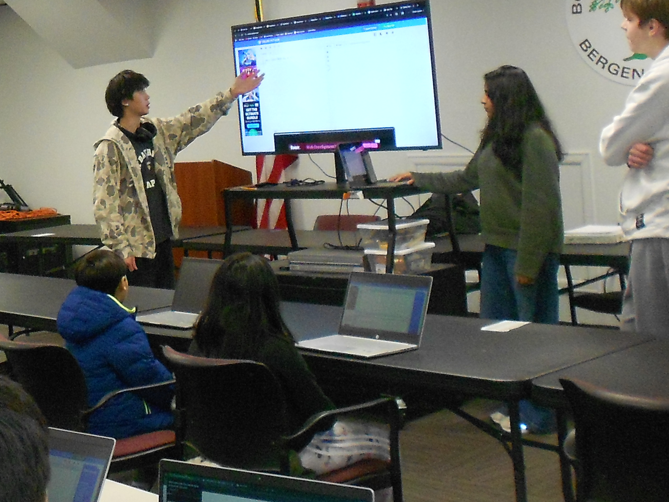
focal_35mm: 60
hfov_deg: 30.7
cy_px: 95
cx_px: 59
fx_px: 1160
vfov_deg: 24.0
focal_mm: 4.6
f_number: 3.2
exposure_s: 1/30
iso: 400
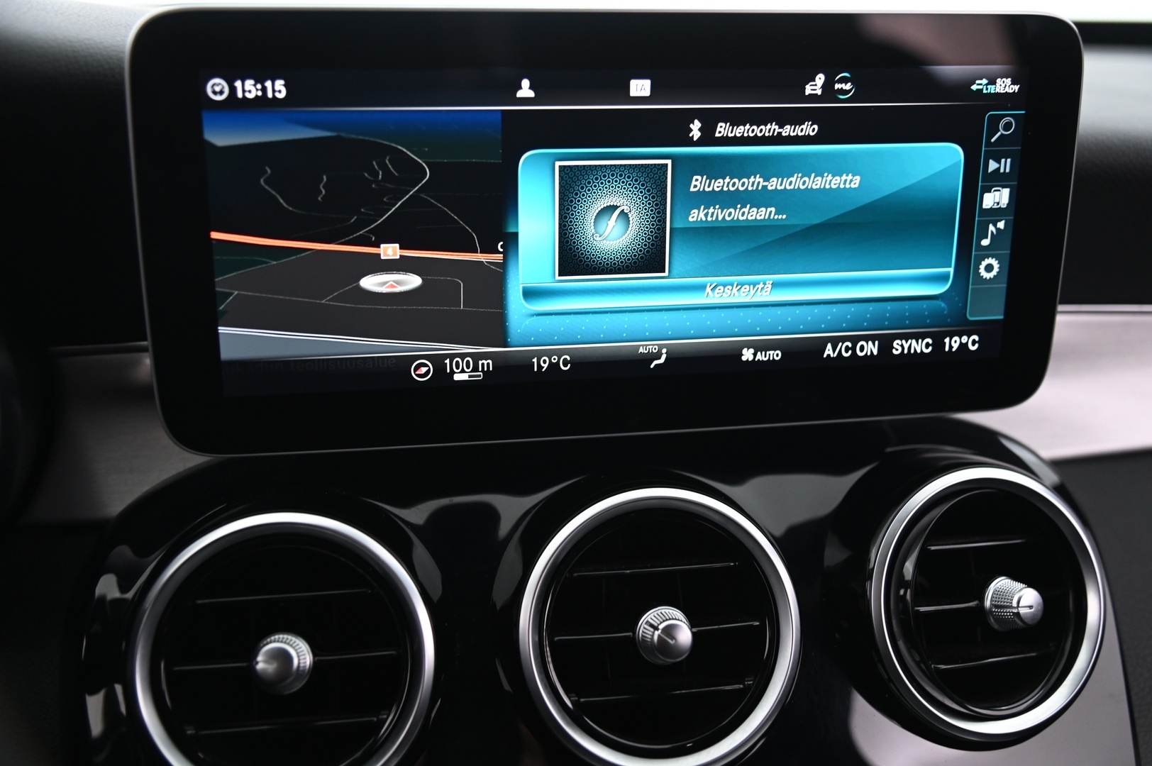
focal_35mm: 44
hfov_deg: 44.5
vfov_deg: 30.5
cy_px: 383
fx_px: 1407
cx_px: 576
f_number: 4
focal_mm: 44
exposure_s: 1/25
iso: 2000
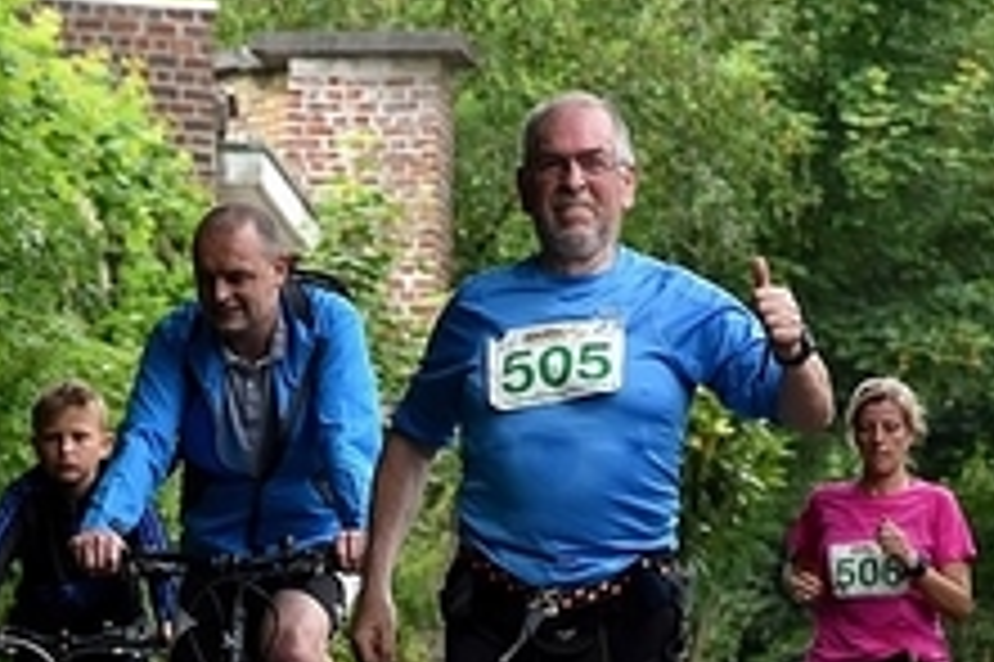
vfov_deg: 3.2
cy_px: 671
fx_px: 11818
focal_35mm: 428
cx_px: 31
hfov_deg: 4.8
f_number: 5.6
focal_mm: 105
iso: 800
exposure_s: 1/640
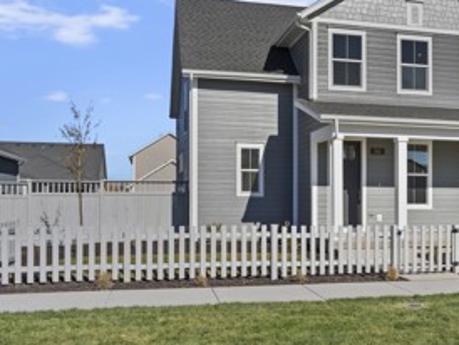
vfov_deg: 34.3
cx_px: 322
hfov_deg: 43.8
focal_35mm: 42
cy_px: 149
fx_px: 557
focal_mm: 20
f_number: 10
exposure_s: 1/250
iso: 100
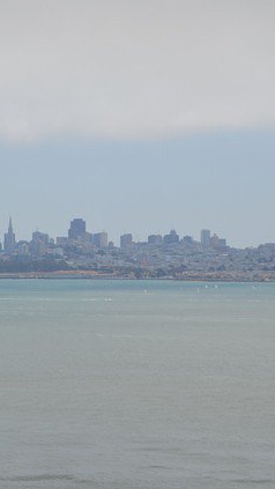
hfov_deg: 10.1
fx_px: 1542
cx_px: 2
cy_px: 246
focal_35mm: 119
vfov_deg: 18.0
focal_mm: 50
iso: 100
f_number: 9
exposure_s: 1/320
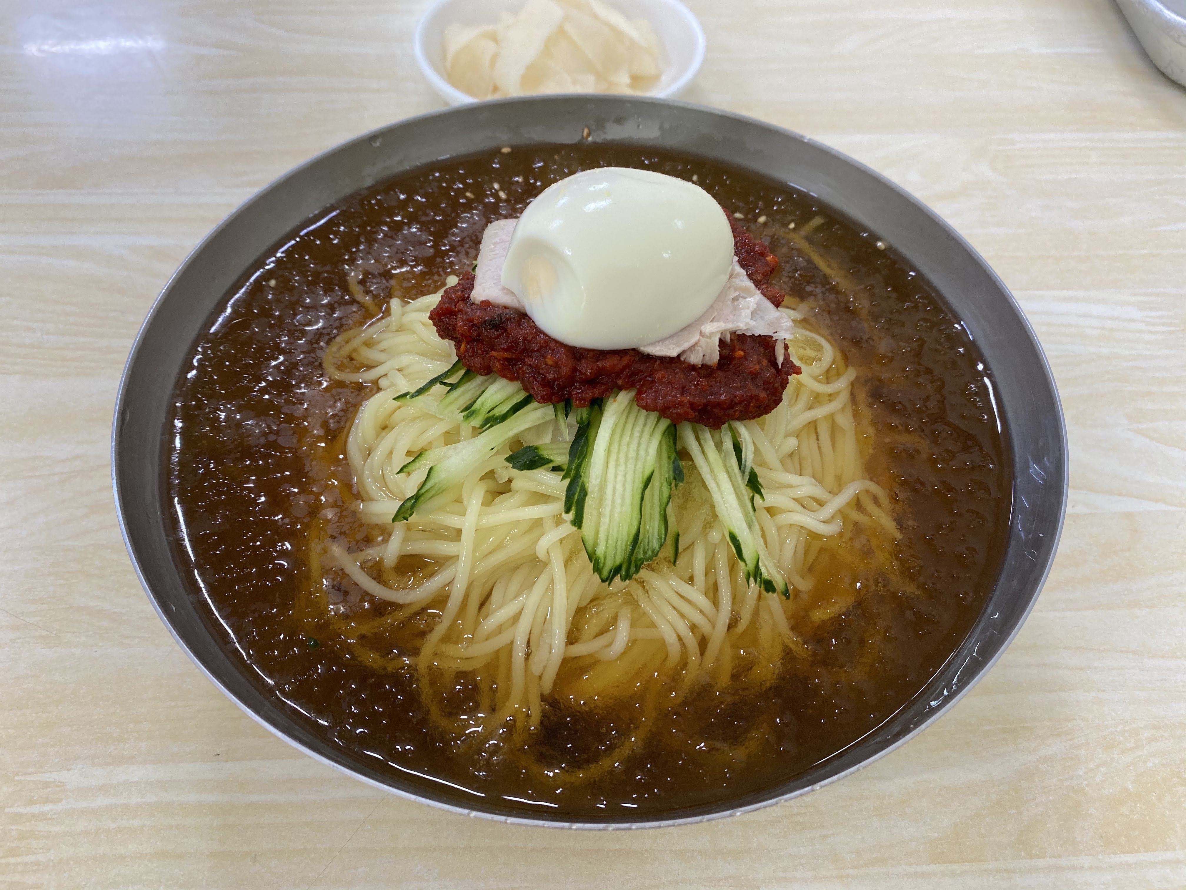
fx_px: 891
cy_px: 445
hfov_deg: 67.3
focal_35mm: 26
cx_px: 593
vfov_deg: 53.1
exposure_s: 1/60
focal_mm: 4.25
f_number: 1.8
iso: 100
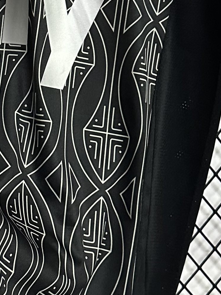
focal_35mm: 98
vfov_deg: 19.7
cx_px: 6
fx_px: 834
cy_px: 43
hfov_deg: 14.9
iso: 640
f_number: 1.78
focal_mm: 6.86
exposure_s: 1/33
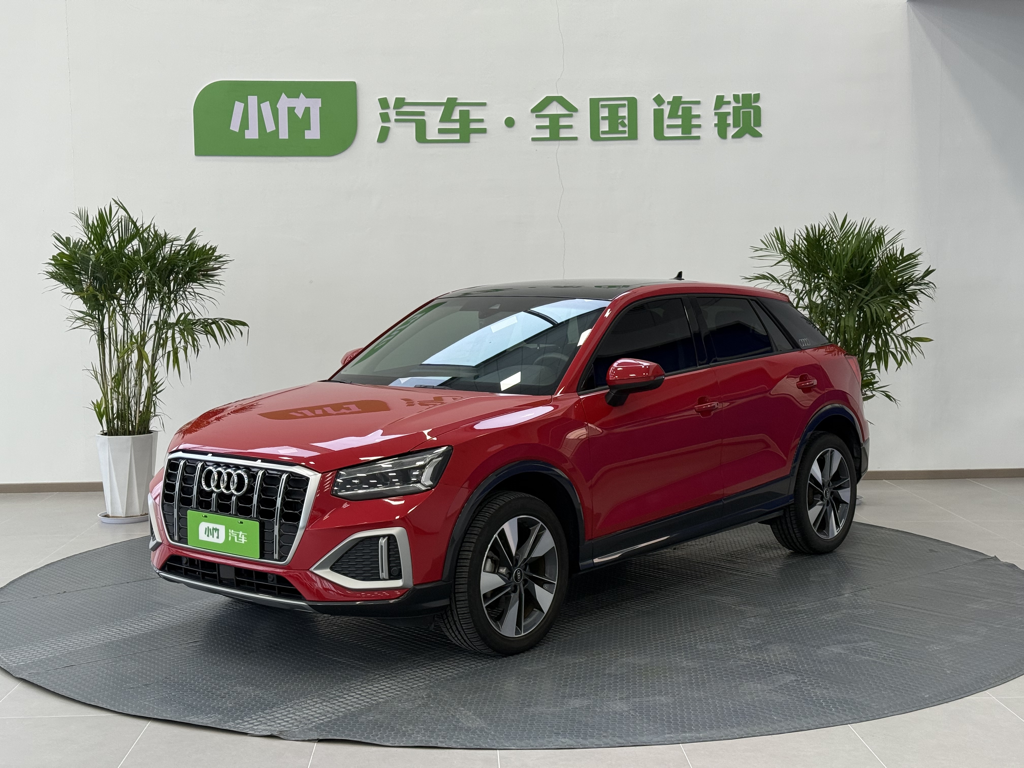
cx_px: 512
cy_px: 384
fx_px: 1420
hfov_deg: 39.7
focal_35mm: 48
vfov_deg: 30.3
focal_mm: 6.76
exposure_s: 1/100
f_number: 1.78
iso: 100
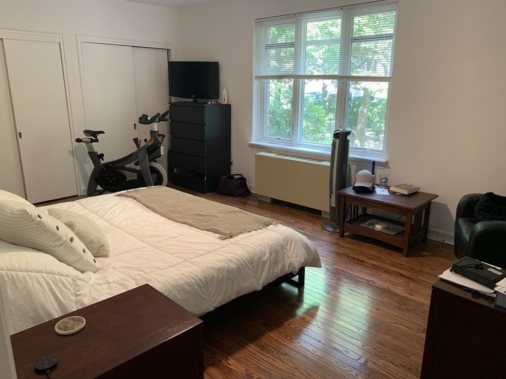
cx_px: 253
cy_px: 190
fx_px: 380
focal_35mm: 26
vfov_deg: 53.1
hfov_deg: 67.3
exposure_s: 1/60
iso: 125
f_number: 1.8
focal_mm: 4.25
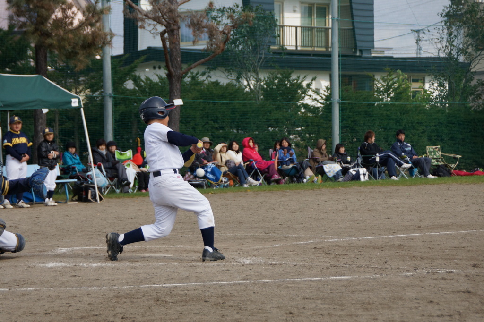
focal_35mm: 135
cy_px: 161
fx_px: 1814
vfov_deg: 10.2
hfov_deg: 15.2
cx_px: 242
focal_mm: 90
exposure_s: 1/1600
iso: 400
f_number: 5.6
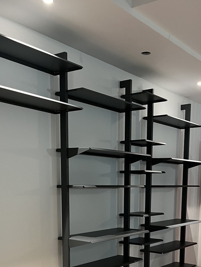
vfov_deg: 37.3
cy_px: 237
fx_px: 371
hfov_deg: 30.3
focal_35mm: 48
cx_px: 104
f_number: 1.6
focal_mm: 5.1
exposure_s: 1/50
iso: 200
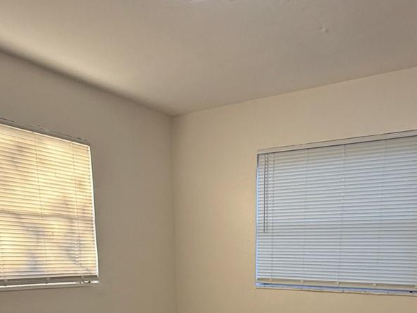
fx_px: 458
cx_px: 259
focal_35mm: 38
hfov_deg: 48.5
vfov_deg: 32.4
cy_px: 358
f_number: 2.2
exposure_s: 1/99
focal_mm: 2.22
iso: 100
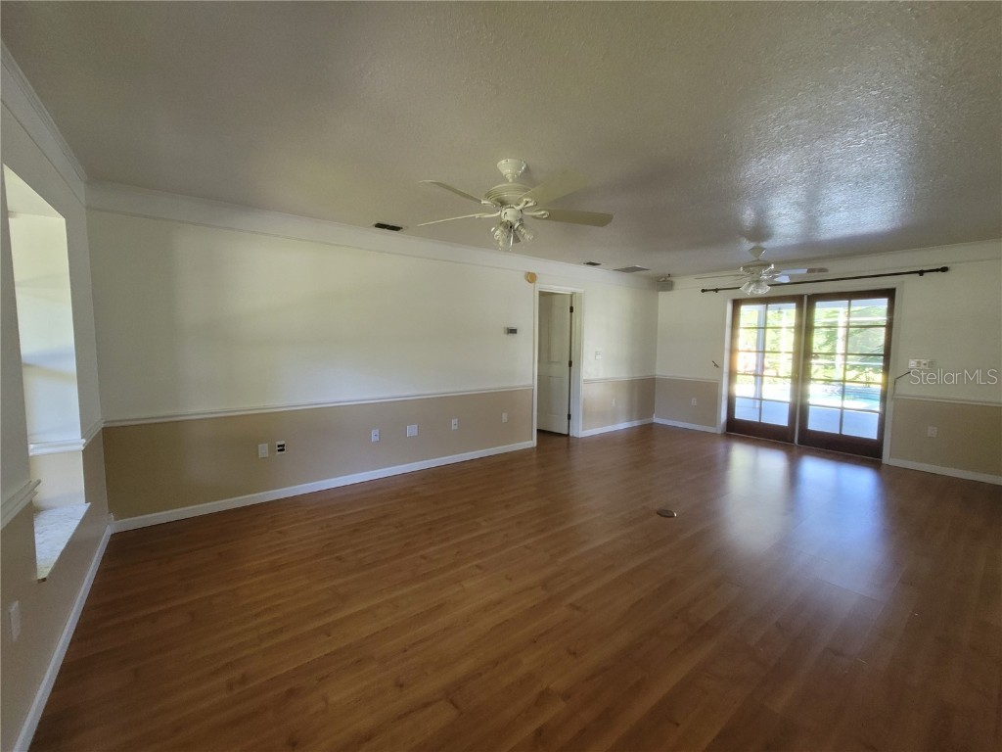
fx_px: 376
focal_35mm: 13
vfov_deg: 89.9
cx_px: 501
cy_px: 376
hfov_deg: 106.2
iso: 400
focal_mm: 2.2
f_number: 2.2
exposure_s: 1/60
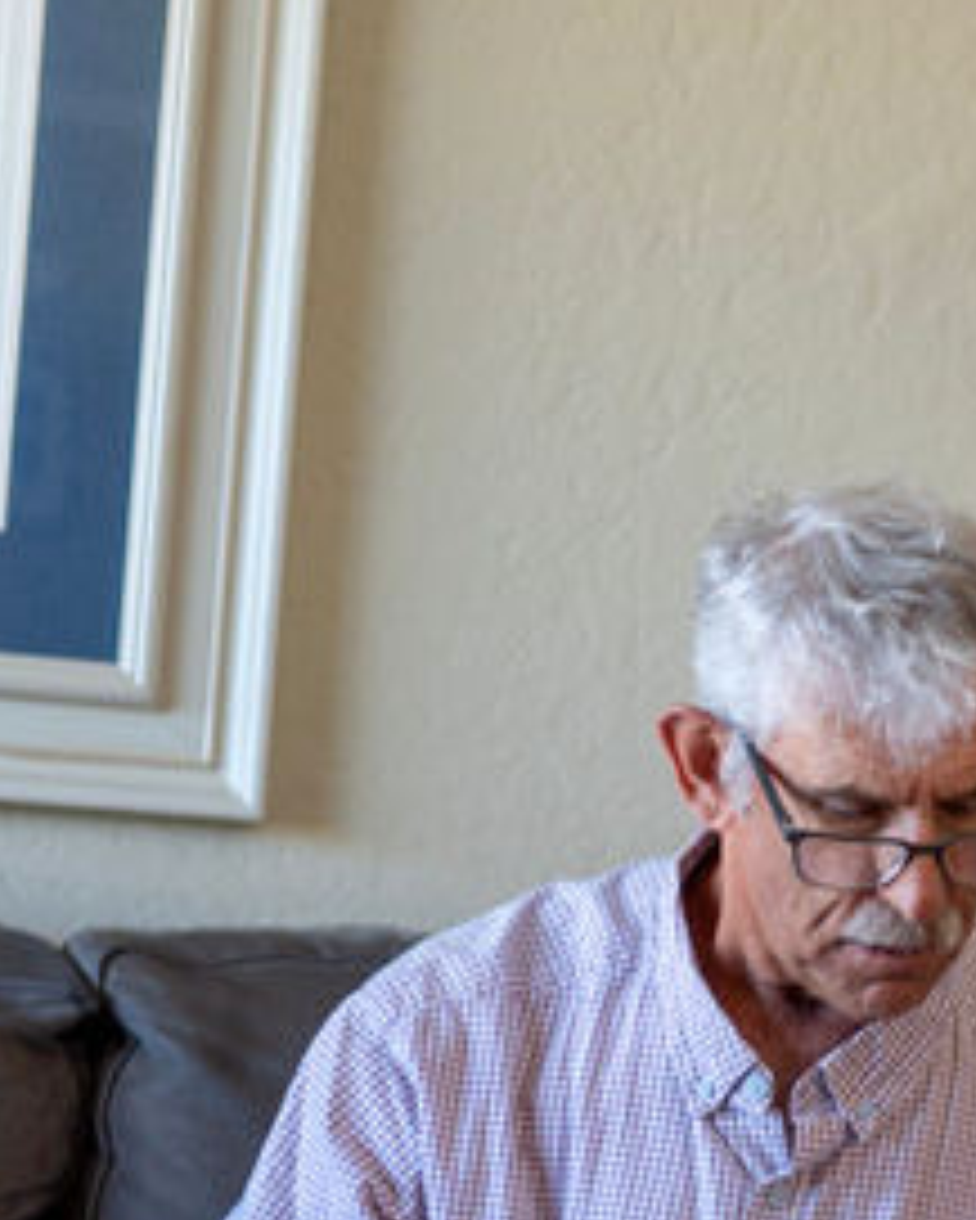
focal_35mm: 124
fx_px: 4475
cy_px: 1051
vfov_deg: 15.4
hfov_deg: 11.2
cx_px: 1970
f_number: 1.4
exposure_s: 1/320
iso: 250
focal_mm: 35
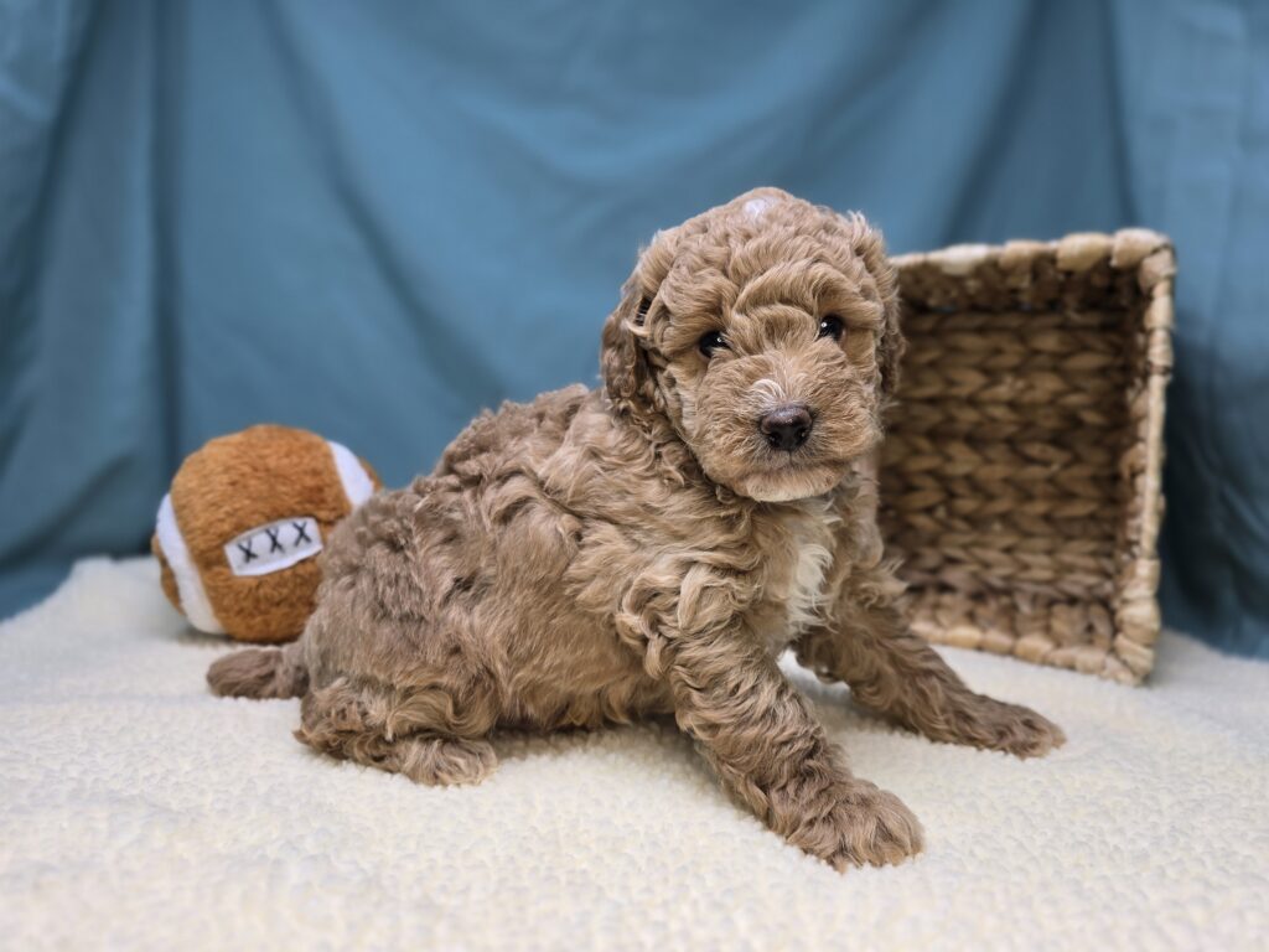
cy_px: 476
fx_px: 843
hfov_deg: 73.9
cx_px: 634
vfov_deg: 58.9
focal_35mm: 23
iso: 64
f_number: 1.7
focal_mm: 6.3
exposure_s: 1/120
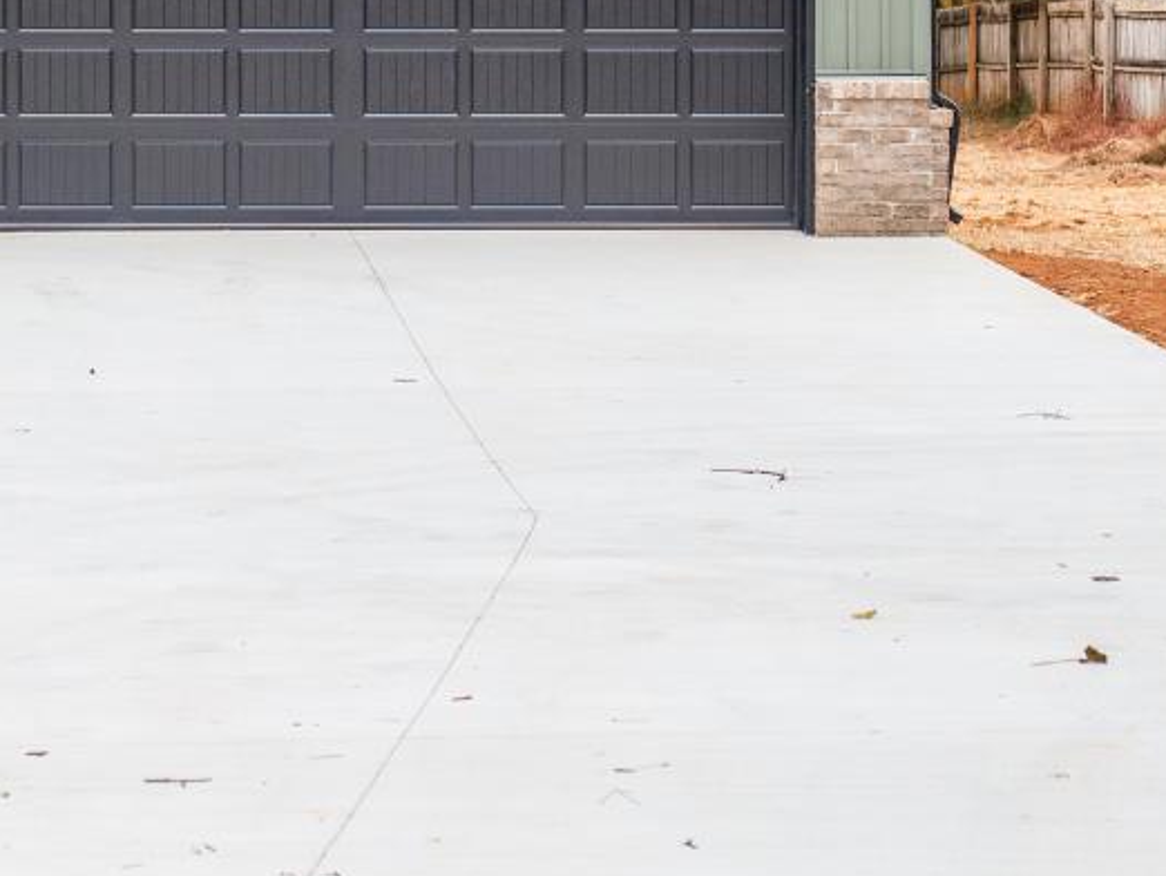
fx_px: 4651
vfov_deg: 10.6
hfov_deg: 13.9
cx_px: -168
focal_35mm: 138
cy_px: -93
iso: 250
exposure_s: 1/250
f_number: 4
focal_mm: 50
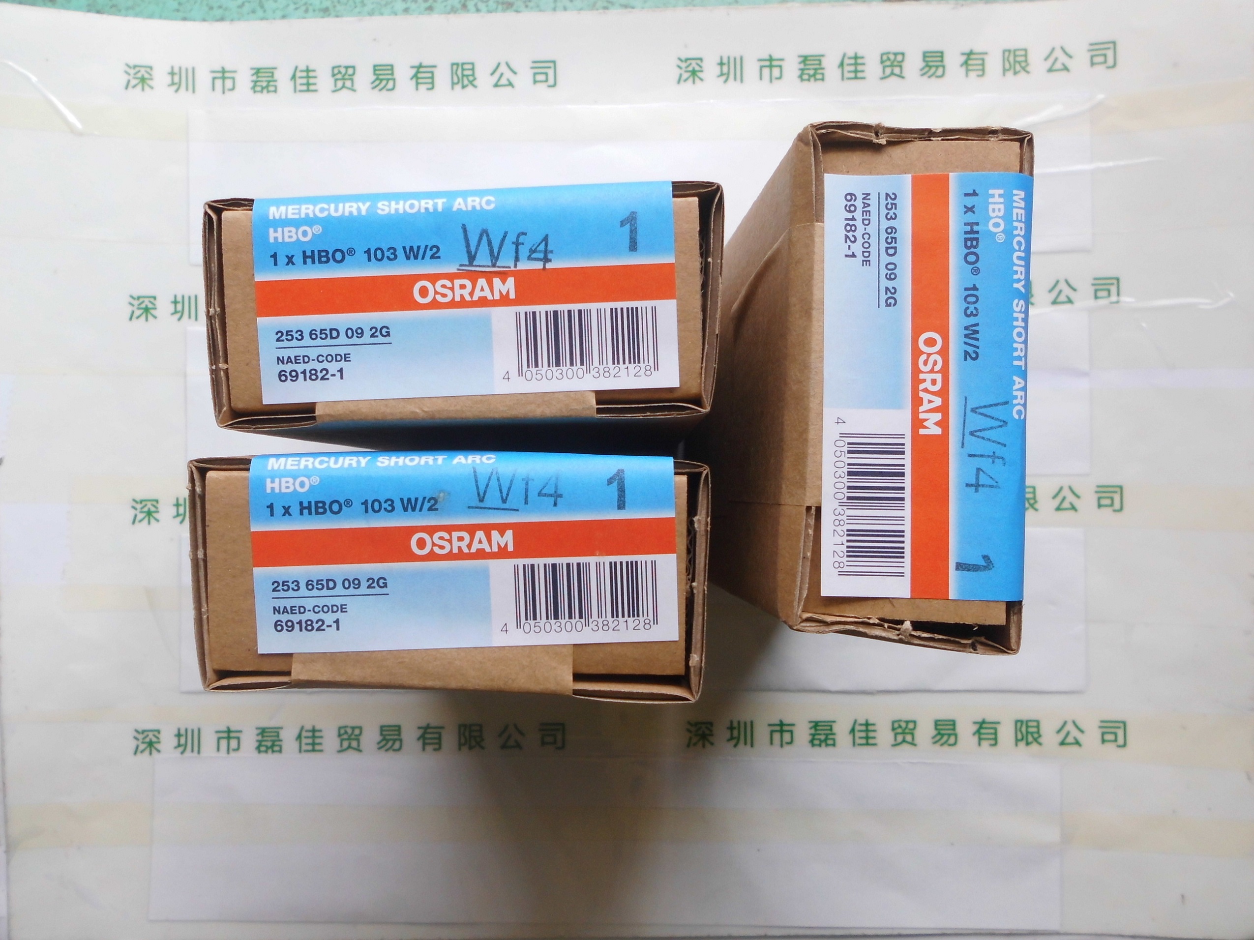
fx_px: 1123
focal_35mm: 31
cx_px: 627
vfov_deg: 45.4
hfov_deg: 58.4
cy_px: 470
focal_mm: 5.5
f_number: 3.5
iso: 100
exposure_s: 1/112
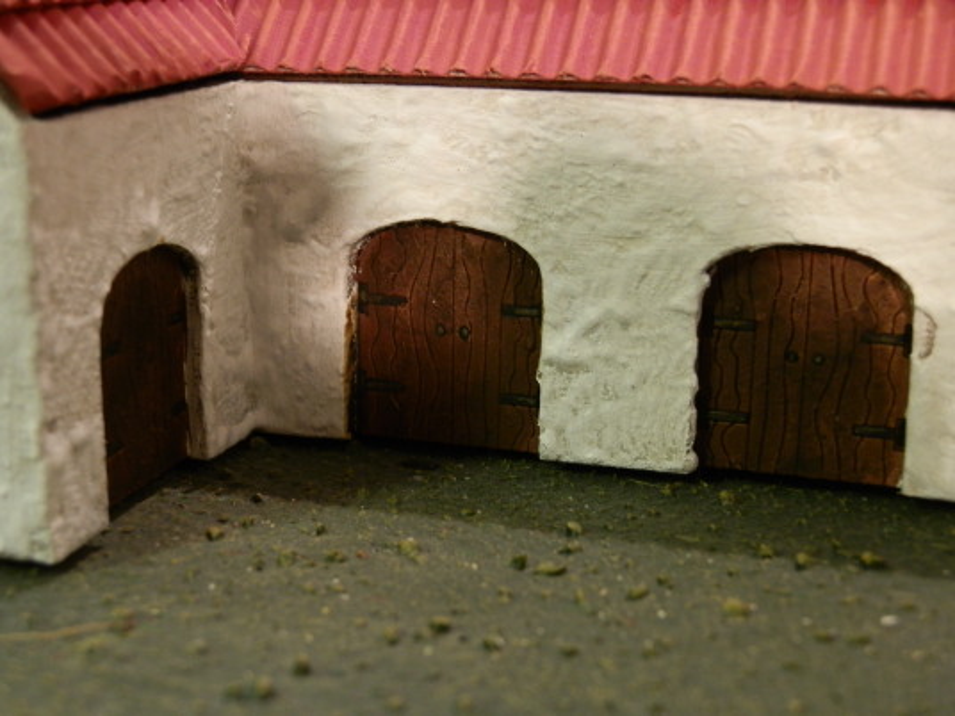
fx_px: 1683
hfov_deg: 31.7
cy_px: 358
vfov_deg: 24.0
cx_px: 478
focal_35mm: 61
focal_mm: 10.99
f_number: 3.7
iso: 200
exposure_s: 1/8
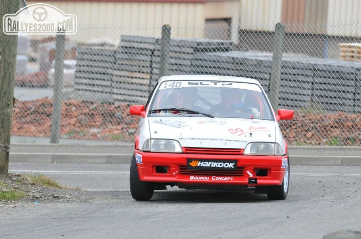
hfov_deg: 6.6
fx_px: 3153
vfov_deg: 4.3
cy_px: 120
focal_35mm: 315
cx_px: 180
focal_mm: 210
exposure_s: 1/800
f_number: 5.6
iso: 1000
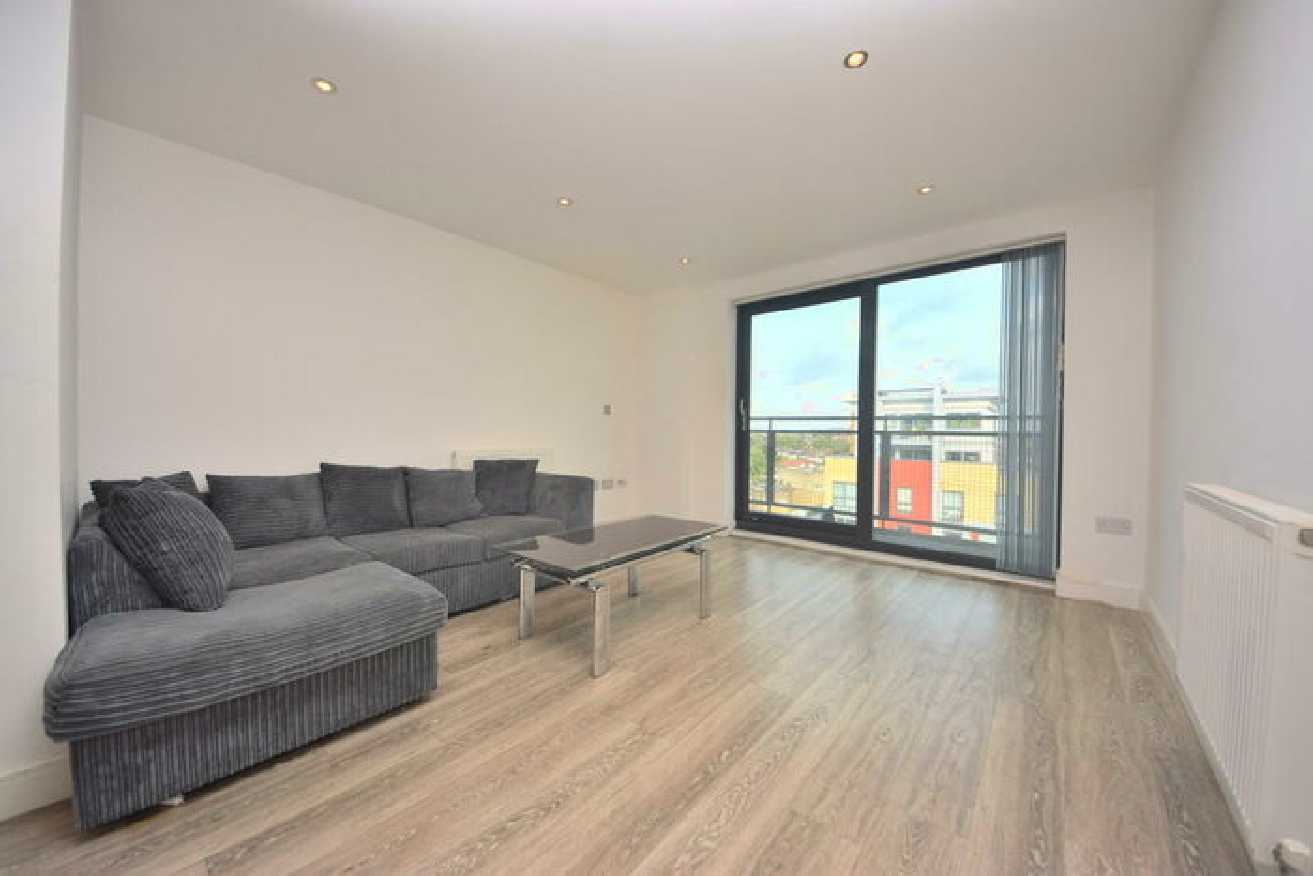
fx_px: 711
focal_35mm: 20
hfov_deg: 85.4
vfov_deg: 63.2
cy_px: 438
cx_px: 656
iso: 110
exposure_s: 1/125
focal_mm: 13
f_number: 5.6
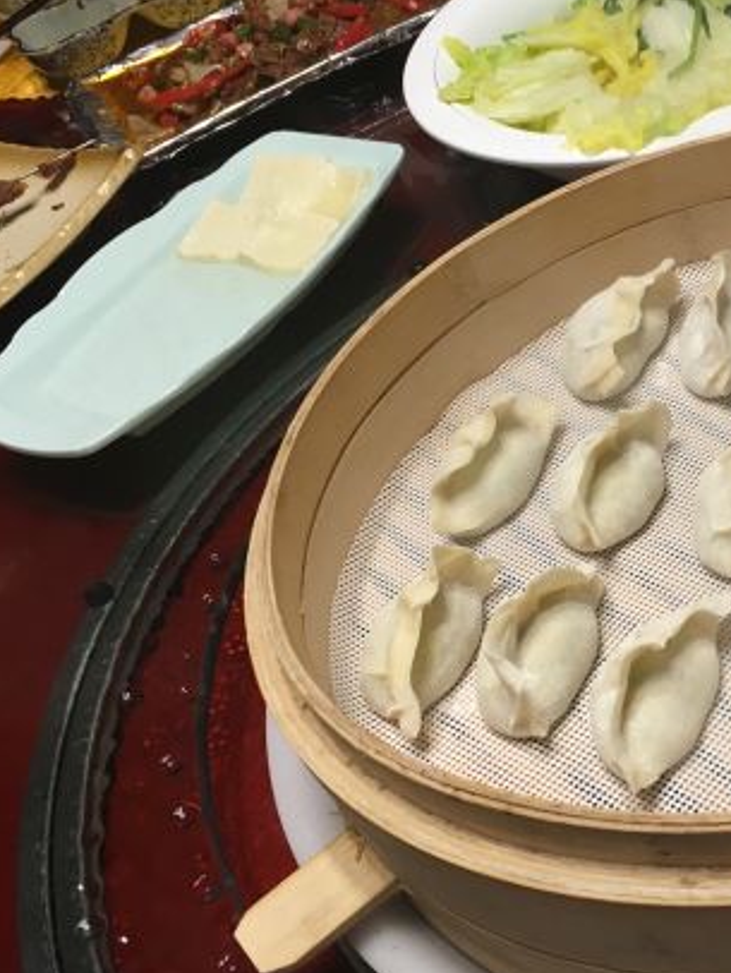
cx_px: 620
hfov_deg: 28.3
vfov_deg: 38.2
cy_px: 484
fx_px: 1406
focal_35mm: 50
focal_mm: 4.15
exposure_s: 1/33
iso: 80
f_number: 2.2
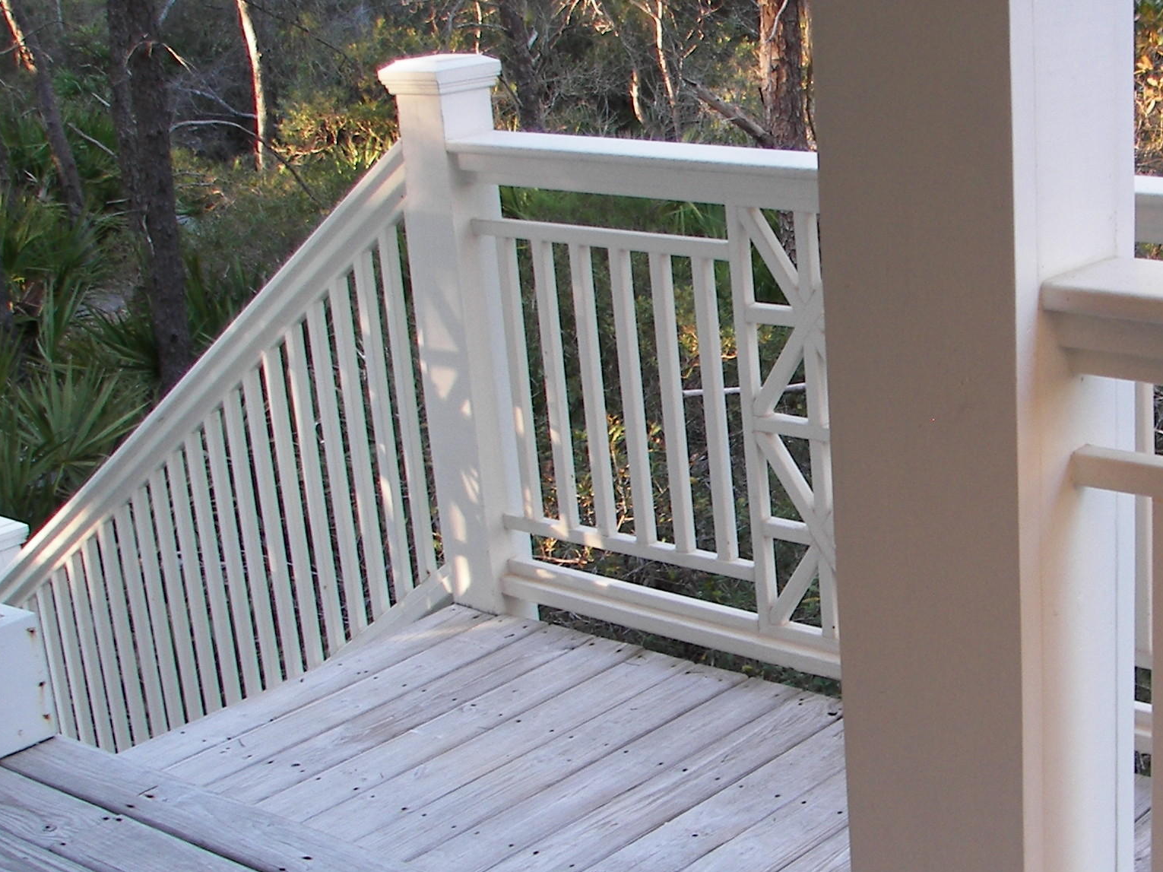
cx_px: 930
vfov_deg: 24.0
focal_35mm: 61
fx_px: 2049
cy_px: 459
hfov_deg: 30.9
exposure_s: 1/30
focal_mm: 6
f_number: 2.8
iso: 64
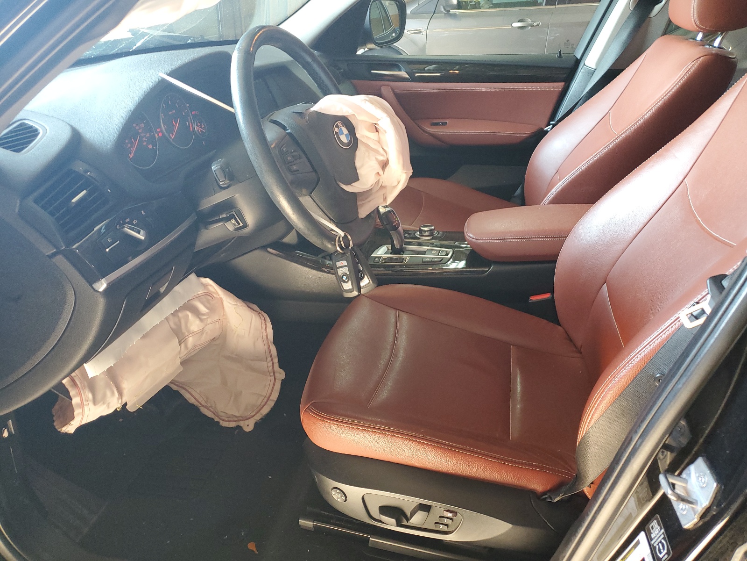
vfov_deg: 53.1
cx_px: 374
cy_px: 280
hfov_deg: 67.3
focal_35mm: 26
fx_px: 561
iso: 145
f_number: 1.5
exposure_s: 1/60.2
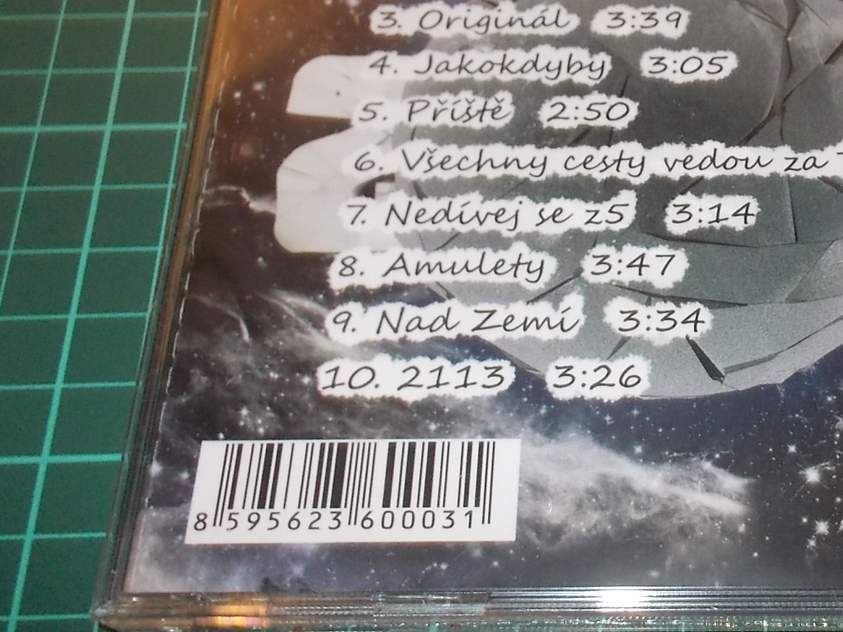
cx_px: 684
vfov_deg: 29.1
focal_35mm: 50
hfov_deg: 36.8
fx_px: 1217
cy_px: 267
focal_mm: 4.1
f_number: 3.3
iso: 200
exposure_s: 1/30
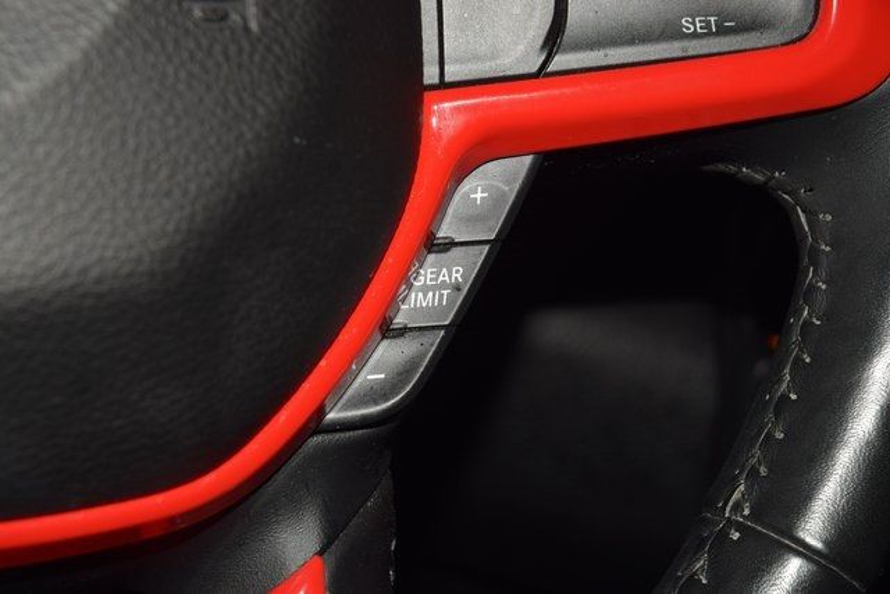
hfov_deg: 19.5
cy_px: 297
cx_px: 445
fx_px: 2596
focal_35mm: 105
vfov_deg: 13.0
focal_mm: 70
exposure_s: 1/125
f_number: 8
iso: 100
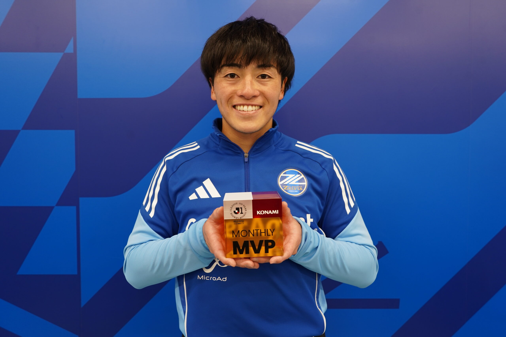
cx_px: 253
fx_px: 422
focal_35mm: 30
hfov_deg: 61.9
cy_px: 168
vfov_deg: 43.6
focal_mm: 30
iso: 640
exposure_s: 1/30
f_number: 5.6
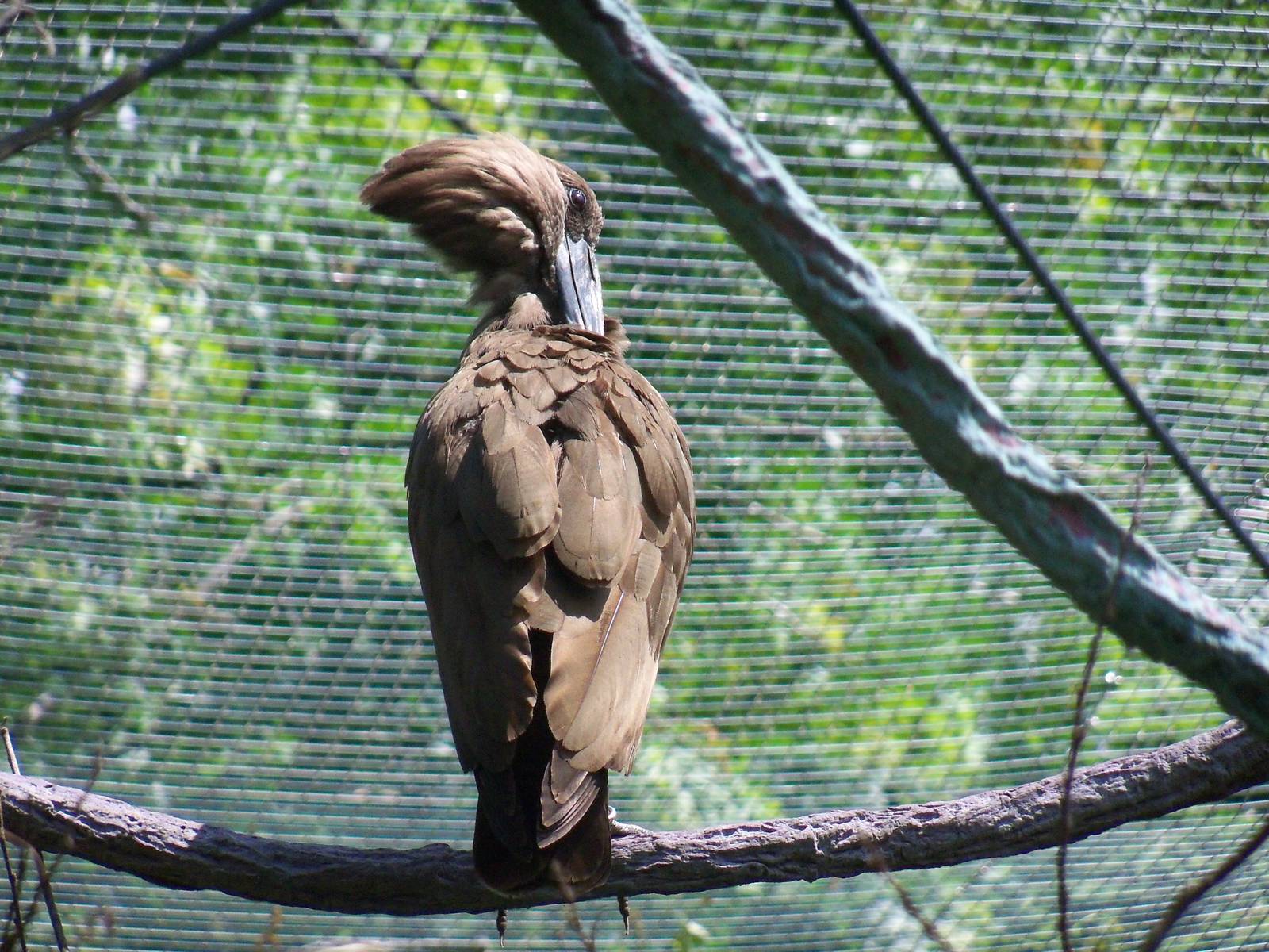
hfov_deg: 6.9
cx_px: 634
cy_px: 476
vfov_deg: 5.2
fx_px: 10485
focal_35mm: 286
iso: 400
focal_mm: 50.6
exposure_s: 1/1600
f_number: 4.5
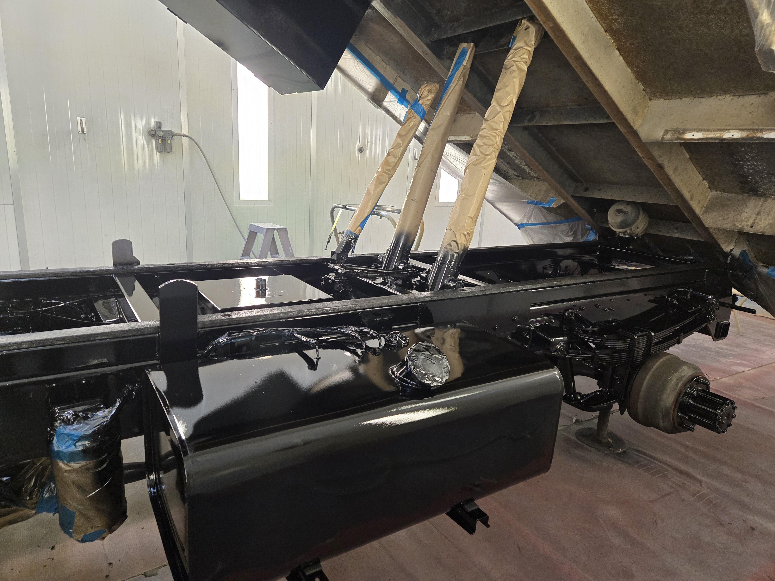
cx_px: 388
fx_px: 515
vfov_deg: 58.9
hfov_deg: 73.9
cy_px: 290
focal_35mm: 23
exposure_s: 1/100
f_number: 1.8
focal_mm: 5.4
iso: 500
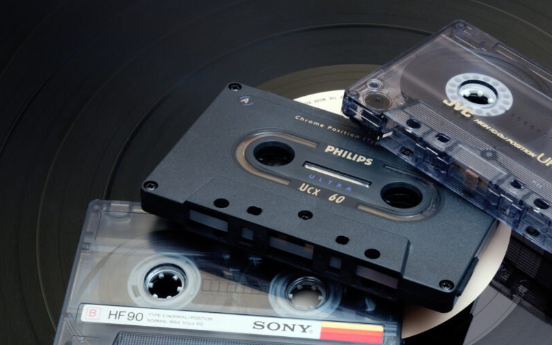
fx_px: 1605
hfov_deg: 19.5
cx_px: 349
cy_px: 229
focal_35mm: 107
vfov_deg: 12.3
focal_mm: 55
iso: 200
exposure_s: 1/60
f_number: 16
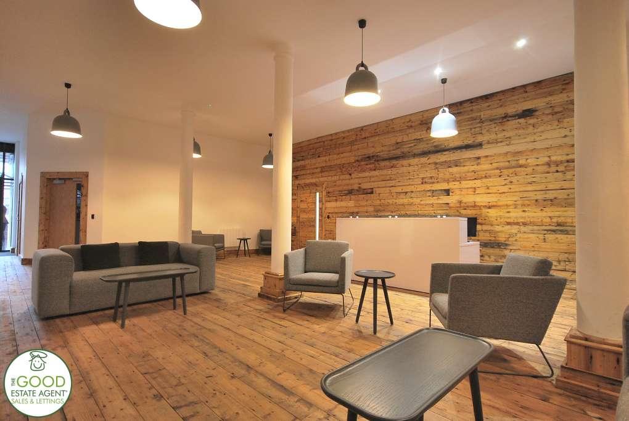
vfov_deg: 63.4
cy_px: 210
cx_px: 314
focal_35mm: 20
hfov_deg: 85.3
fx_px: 341
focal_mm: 13
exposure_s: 1/6
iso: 400
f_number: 4.5
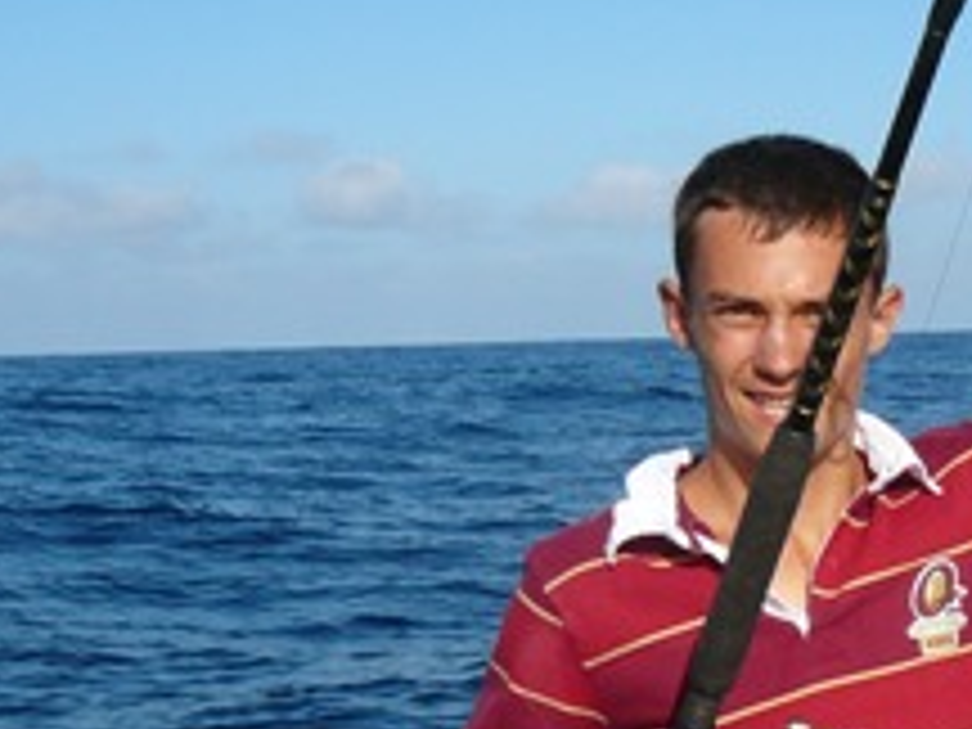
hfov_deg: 23.2
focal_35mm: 81
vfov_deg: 17.6
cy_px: 803
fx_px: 2274
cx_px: 950
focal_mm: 5.2
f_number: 5
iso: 80
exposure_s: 1/640
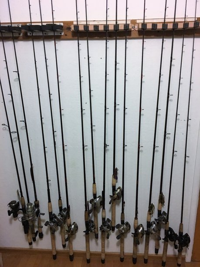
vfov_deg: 61.7
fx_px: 223
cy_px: 134
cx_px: 100
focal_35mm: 29
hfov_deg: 48.2
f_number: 2.2
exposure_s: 1/4
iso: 64
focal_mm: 4.15
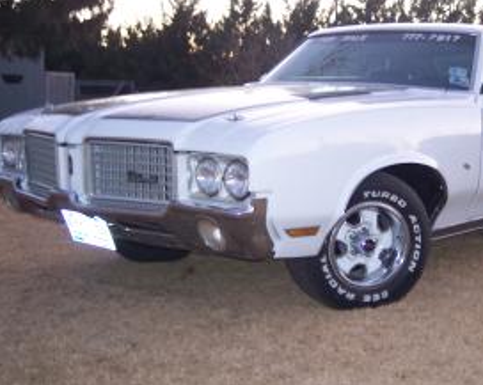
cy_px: 163
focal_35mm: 58
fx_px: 828
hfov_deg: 32.1
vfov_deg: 26.2
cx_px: 345
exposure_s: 1/4
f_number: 2.8
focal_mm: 8
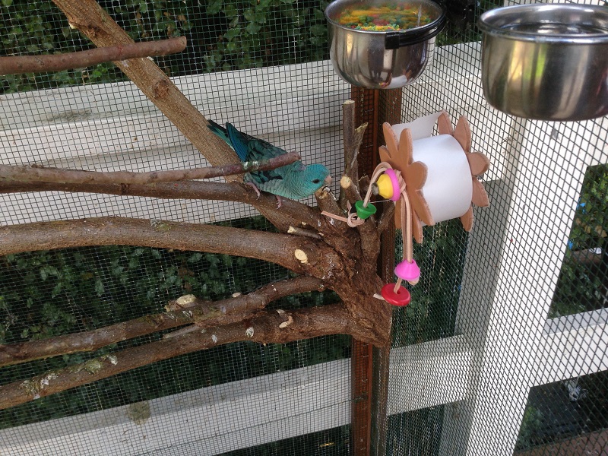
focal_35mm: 33
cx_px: 304
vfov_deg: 42.9
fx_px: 580
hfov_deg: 55.4
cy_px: 228
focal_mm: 4.12
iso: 80
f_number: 2.4
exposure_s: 1/120
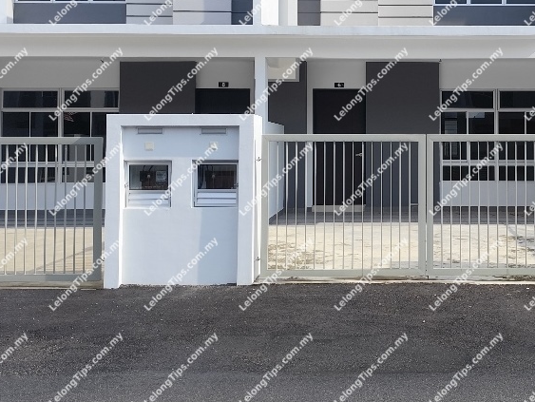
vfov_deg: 30.9
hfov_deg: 39.5
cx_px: 467
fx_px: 696
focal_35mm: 45
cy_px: 49
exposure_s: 1/810
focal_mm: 6.14
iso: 50
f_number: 1.65
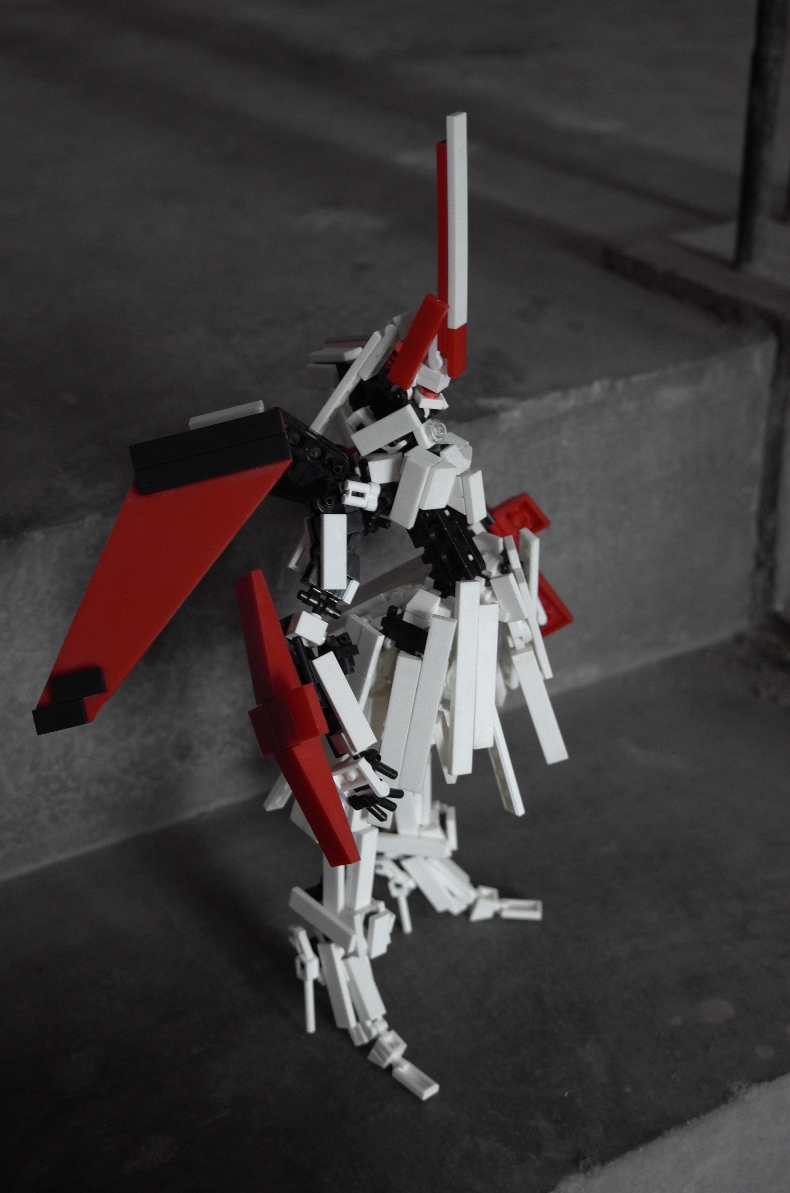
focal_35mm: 47
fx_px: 1554
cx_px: 395
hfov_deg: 28.5
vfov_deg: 42.0
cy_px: 596
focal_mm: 31.4
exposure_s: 1/30
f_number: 5
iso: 1600
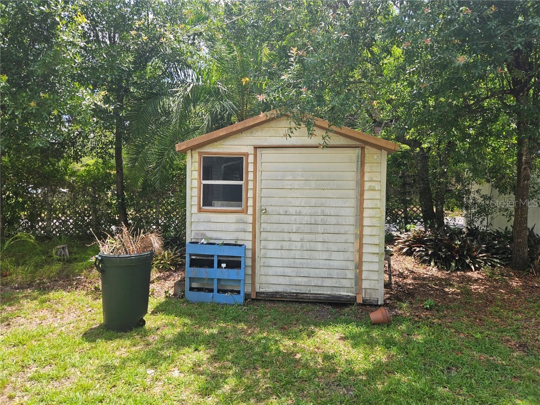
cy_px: 202
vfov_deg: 58.9
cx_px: 270
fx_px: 359
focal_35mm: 23
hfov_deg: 73.9
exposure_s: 1/419
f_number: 1.8
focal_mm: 5.4
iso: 25
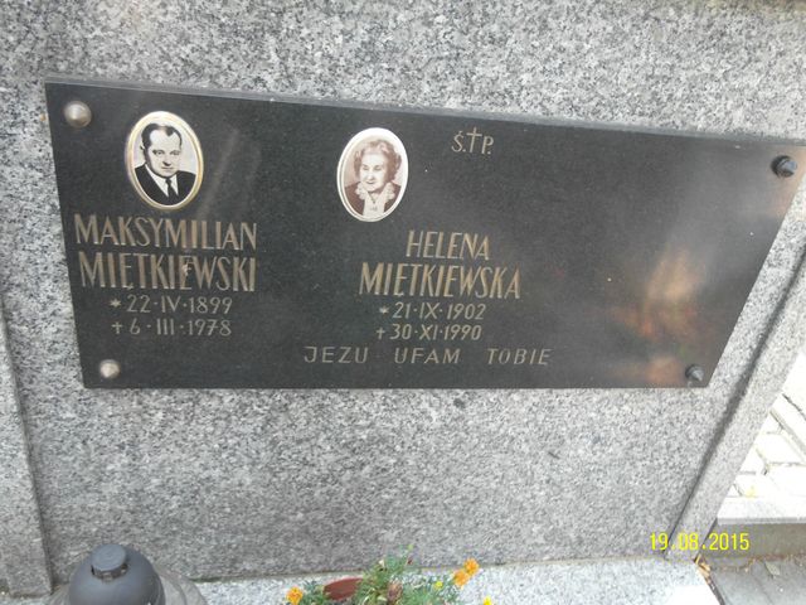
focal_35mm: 30
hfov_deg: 60.0
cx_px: 403
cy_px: 302
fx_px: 699
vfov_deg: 46.8
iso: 200
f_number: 2.4
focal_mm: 6.5
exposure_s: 1/30
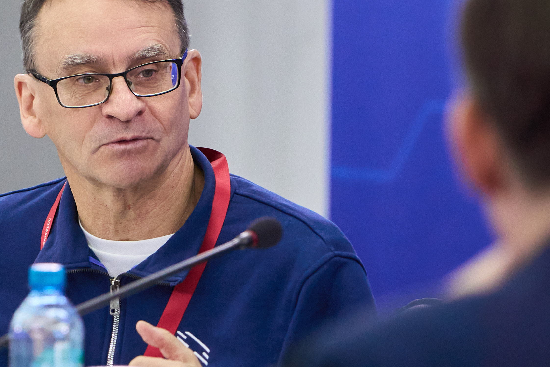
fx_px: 7944
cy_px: 218
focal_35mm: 520
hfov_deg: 4.0
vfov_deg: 2.6
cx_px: 42
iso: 1250
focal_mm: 200
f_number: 4.5
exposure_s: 1/320
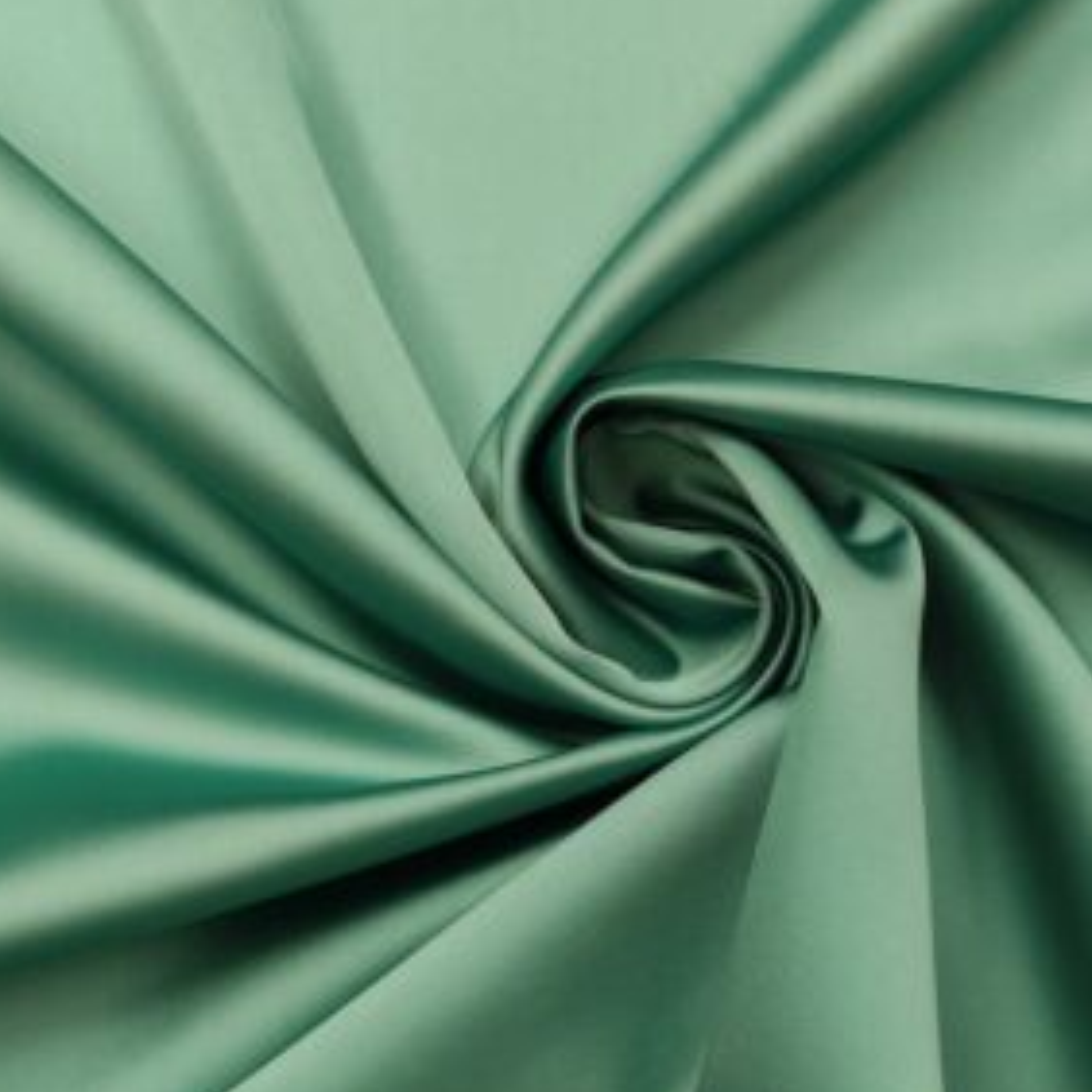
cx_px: 705
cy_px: 469
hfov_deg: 35.8
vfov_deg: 36.0
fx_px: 1677
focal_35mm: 47
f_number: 1.89
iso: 160
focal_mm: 5.43
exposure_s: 1/60
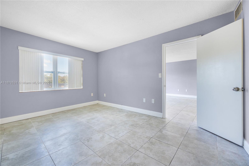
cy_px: 83
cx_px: 124
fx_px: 97
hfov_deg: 104.3
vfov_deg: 81.1
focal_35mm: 14
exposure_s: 1/25
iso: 400
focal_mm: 14
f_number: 7.1
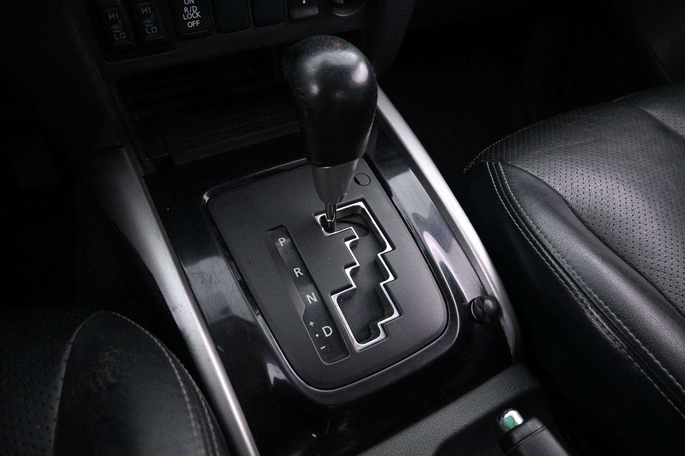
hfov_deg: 73.7
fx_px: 457
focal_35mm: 24
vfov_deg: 53.1
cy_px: 228
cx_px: 342
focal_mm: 16
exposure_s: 1/15
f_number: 3.5
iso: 2500
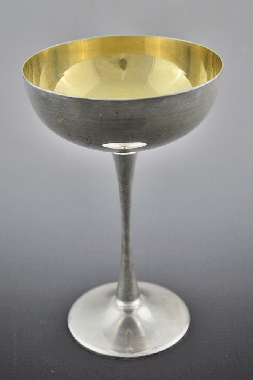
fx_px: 760
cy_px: 190
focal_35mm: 72
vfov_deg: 28.1
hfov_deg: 18.9
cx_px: 126
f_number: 5.3
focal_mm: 48
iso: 400
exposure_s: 1/25
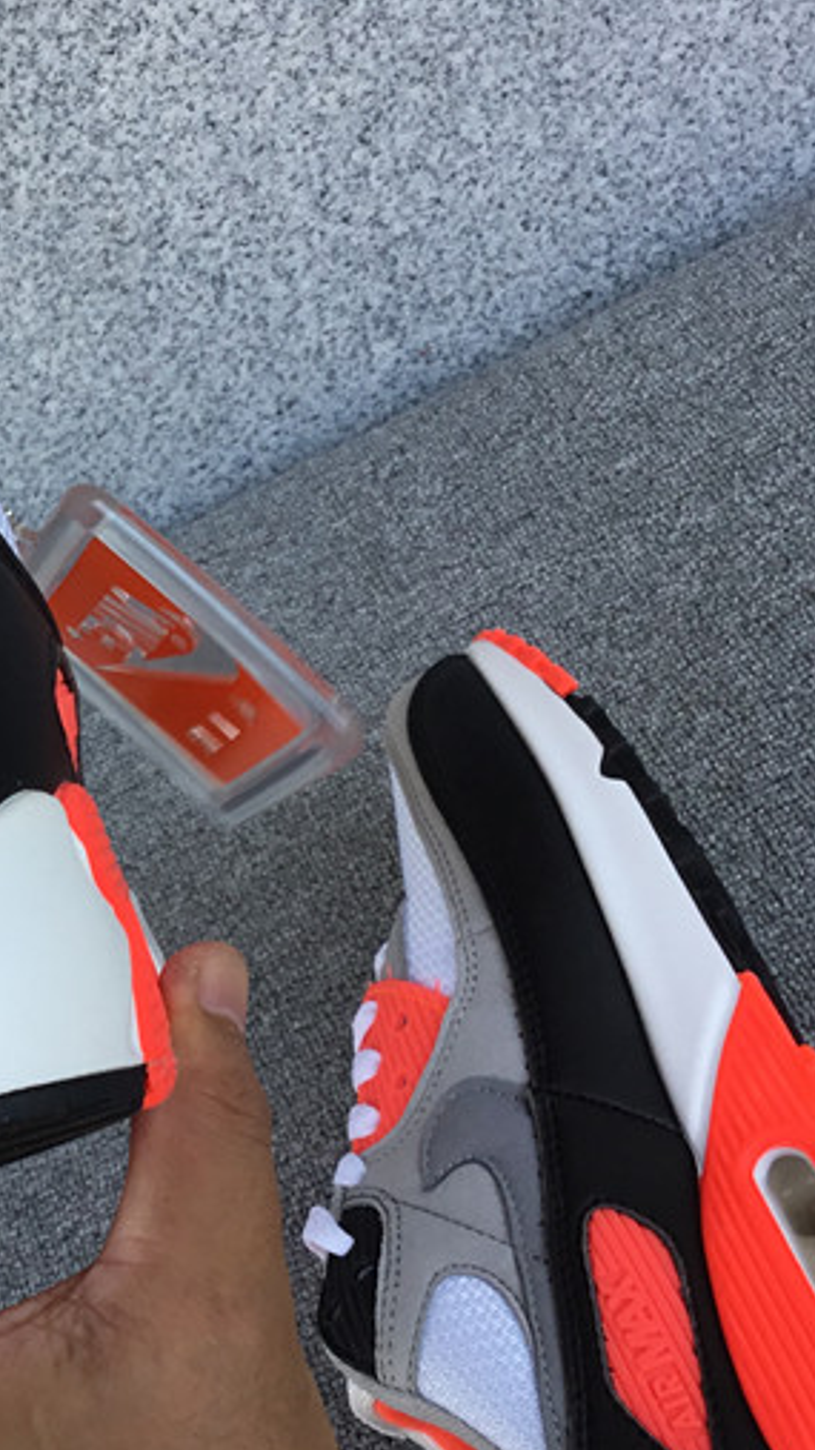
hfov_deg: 19.3
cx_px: -71
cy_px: 708
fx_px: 2306
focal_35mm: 60
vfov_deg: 34.9
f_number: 2.4
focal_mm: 3.3
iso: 25
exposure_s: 1/345
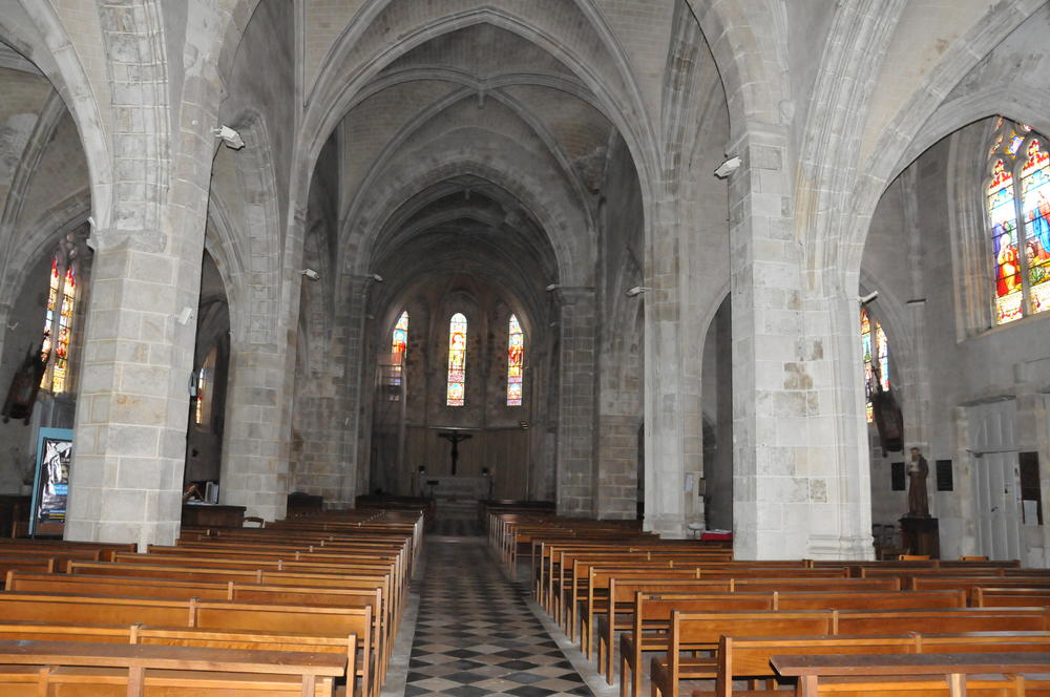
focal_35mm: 27
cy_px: 348
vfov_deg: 47.8
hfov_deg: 67.4
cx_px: 525
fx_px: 786
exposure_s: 1/60
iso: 3200
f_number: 7.1
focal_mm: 18
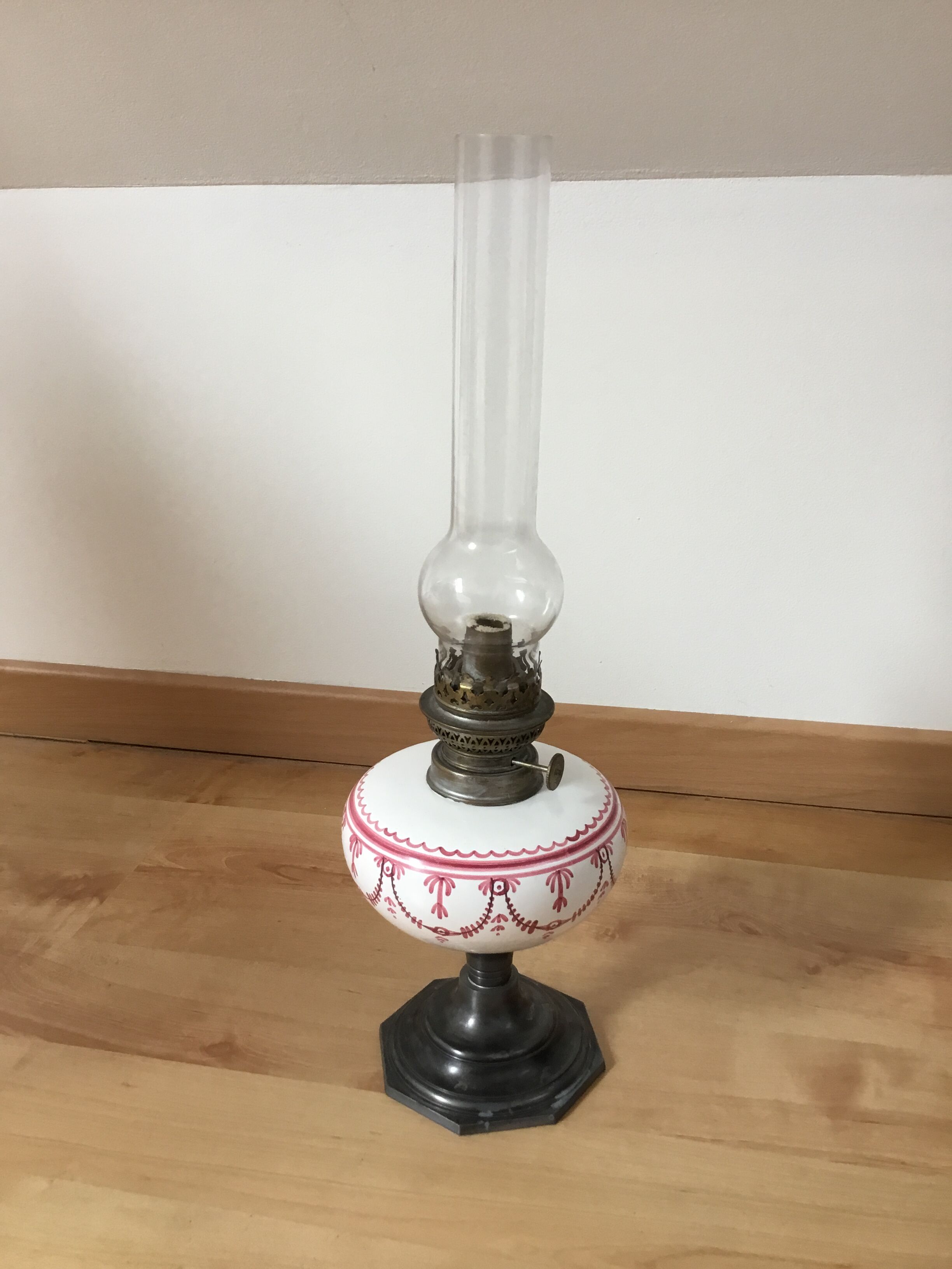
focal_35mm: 31
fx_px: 1137
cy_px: 634
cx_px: 476
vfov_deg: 58.4
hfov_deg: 45.4
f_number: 2.4
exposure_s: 1/33
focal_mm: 3.3
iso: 80
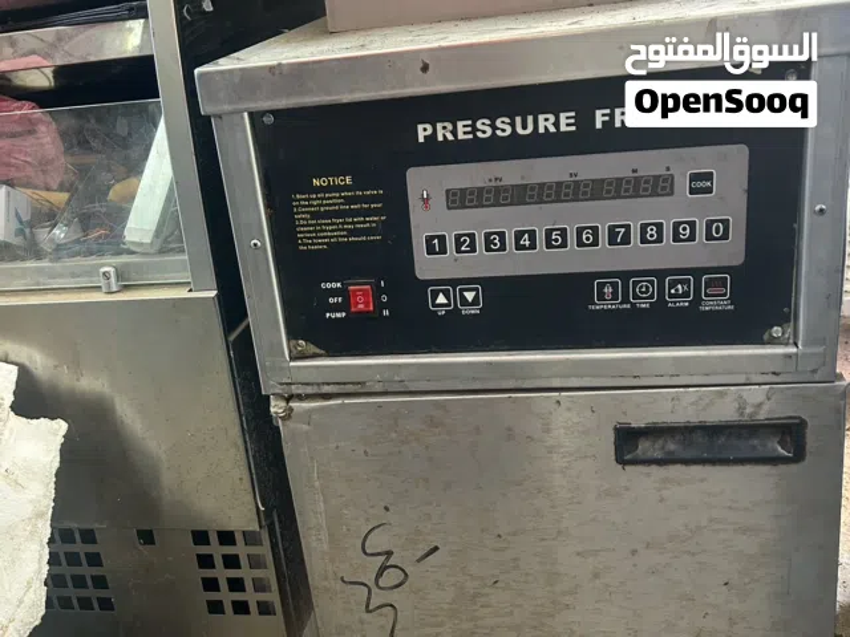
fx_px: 638
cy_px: 318
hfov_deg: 67.3
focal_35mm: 26
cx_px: 425
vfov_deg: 53.1
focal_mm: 5.7
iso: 400
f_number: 1.5
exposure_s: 1/33
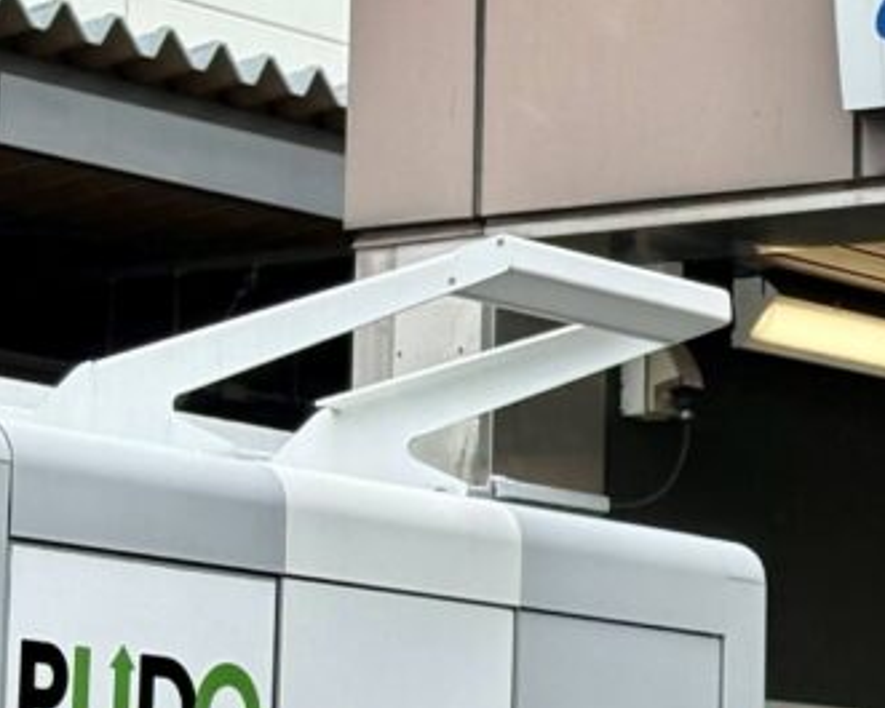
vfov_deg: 7.9
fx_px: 5135
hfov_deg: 9.5
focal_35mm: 196
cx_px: 1449
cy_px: 278
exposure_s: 1/1339
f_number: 1.6
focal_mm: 5.96
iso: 40
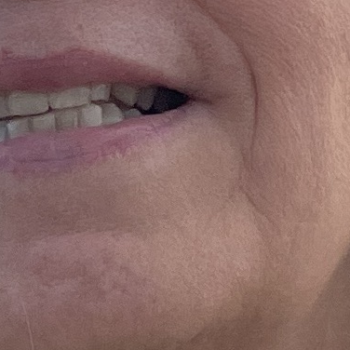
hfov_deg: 3.7
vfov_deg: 3.7
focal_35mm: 470
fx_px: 5376
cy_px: -22
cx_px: 103
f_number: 2.2
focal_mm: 7.5
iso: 32
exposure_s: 1/1206
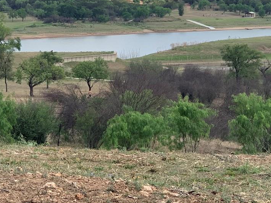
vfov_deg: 9.9
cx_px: 144
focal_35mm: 150
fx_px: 1174
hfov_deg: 13.2
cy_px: 50
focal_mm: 6
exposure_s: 1/209
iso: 16
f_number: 2.4
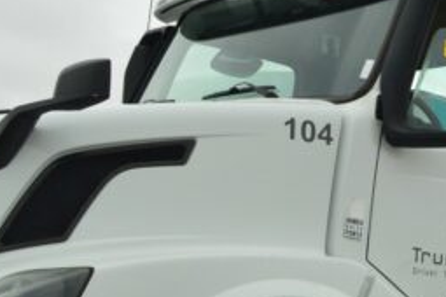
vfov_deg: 14.5
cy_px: 187
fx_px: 1164
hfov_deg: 19.5
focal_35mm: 94
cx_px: 621
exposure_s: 1/400
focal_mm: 20
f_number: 5.6
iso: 200
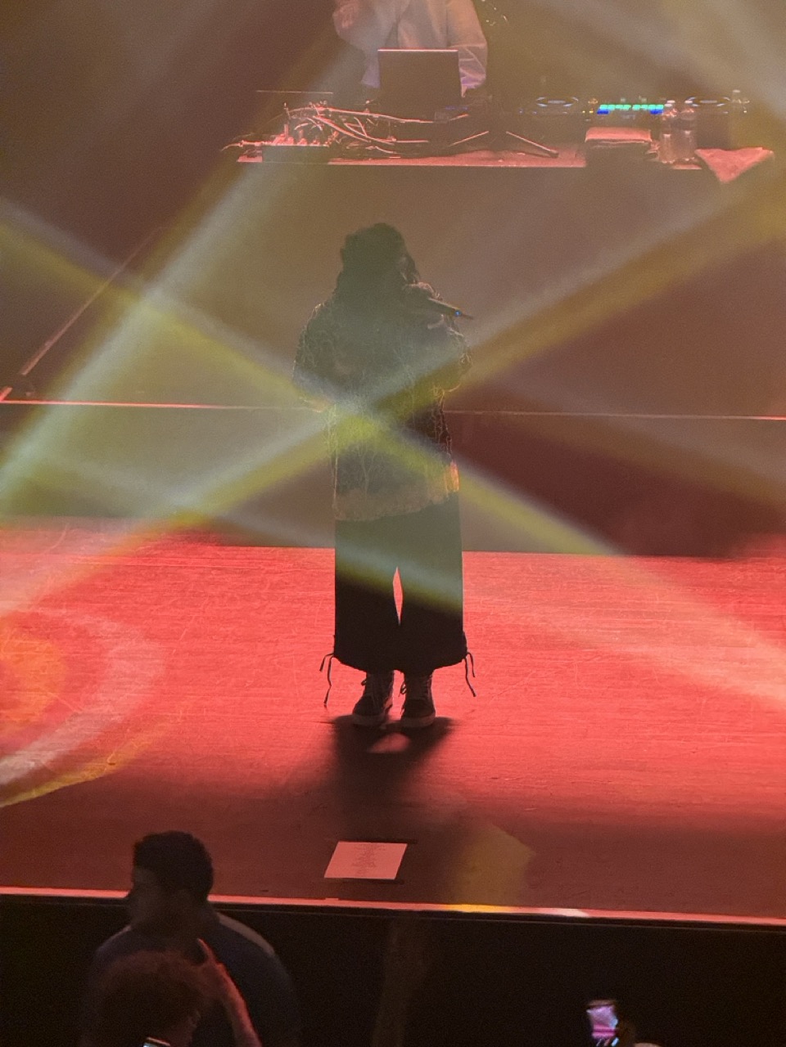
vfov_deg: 16.4
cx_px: 393
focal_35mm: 120
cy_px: 524
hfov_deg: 12.3
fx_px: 3633
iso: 1000
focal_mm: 15.66
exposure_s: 1/40
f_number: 2.8
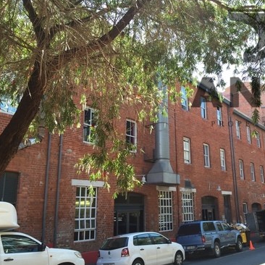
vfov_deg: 47.2
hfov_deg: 46.5
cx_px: 175
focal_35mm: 35
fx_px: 303
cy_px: 132
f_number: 2.2
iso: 32
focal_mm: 4.15
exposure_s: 1/176
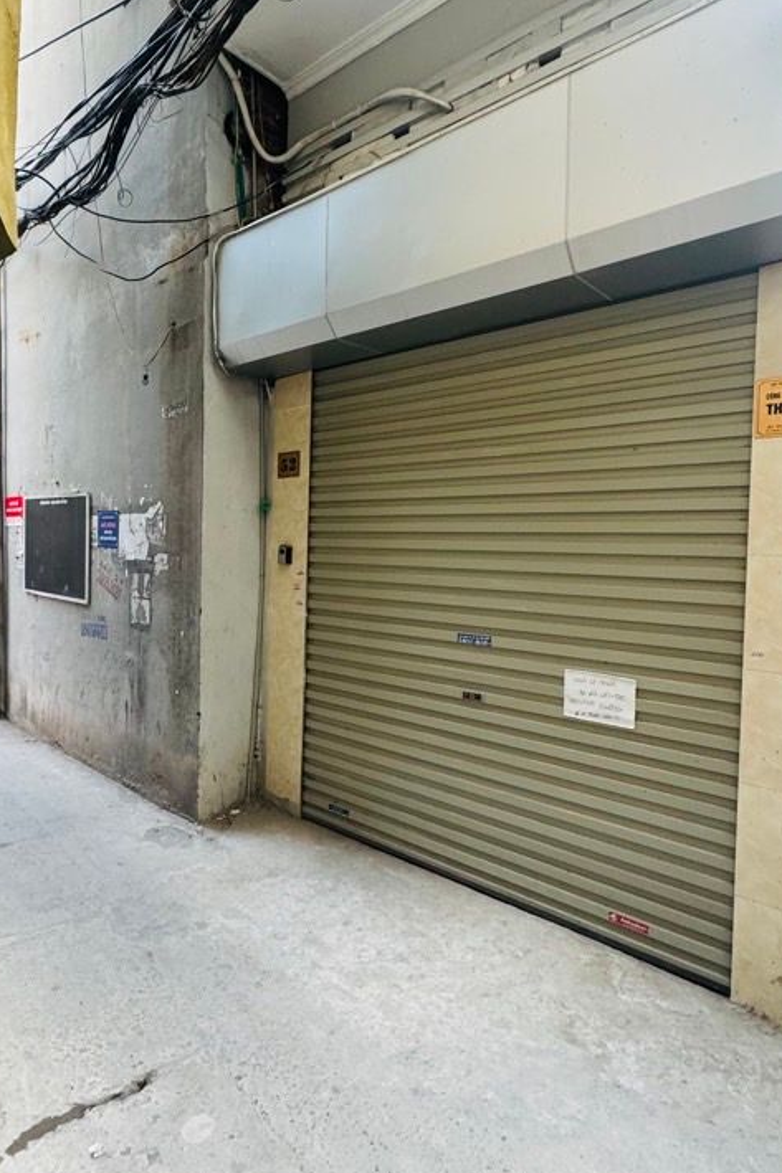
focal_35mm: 21
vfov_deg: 81.2
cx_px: 355
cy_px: 563
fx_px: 685
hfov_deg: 59.4
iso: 250
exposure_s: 1/99
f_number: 2.2
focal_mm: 2.22
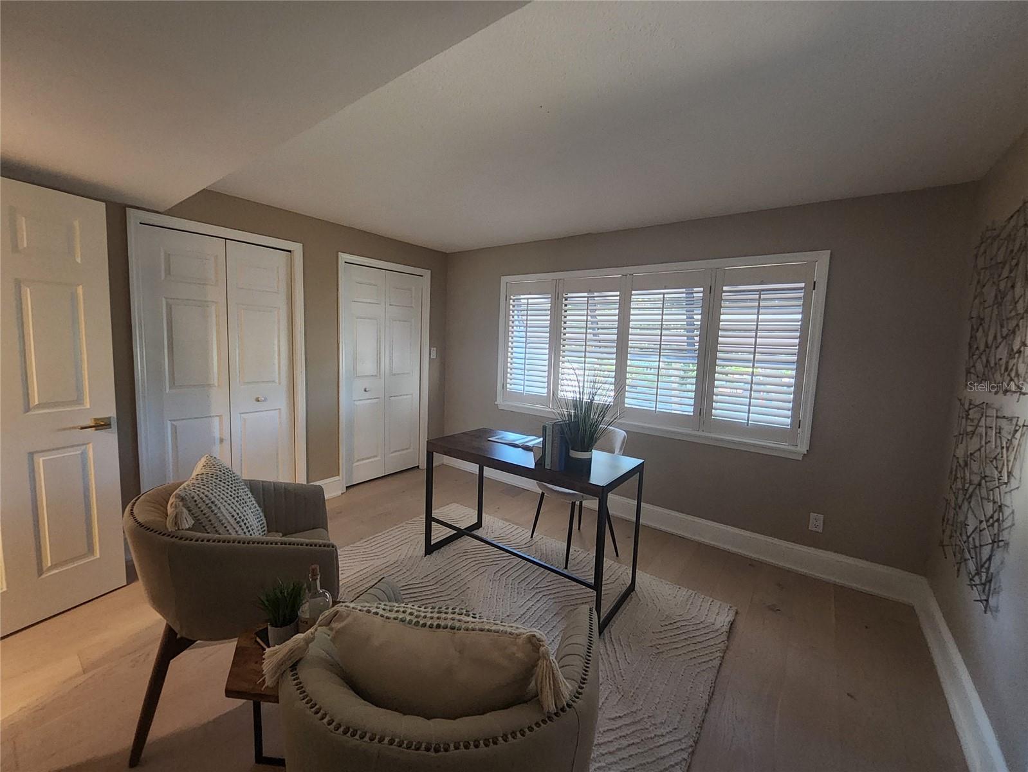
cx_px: 514
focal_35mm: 13
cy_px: 386
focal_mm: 1.13
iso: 250
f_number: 2.2
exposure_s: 1/60
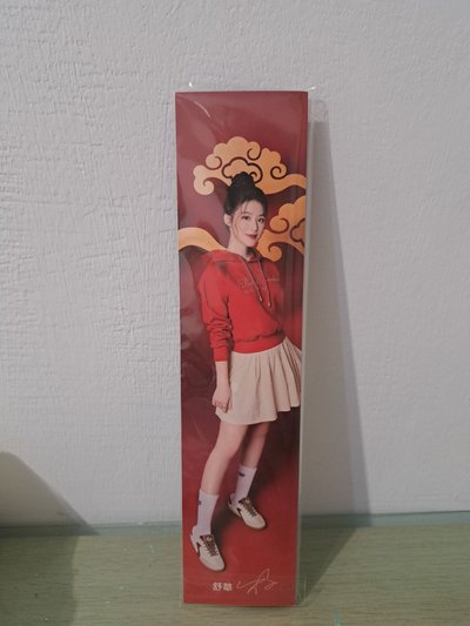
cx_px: 235
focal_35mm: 24
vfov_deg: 71.6
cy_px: 313
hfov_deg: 56.8
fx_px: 434
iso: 500
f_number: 1.8
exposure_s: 1/60
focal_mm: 5.23
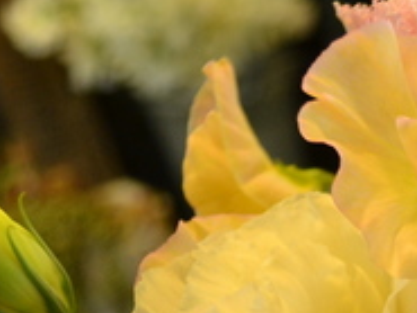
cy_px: 539
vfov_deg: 12.3
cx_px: 658
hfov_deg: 15.9
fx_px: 1350
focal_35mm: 112
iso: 800
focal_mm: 18
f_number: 3.5
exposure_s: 1/60
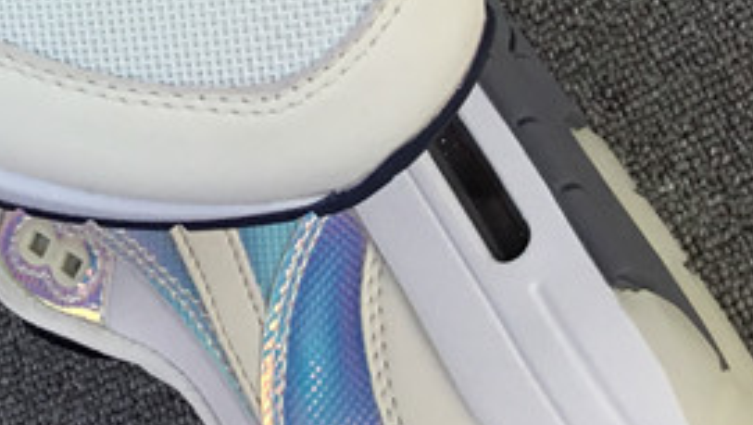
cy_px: -379
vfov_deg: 10.2
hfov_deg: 17.9
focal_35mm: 112
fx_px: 2238
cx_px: -222
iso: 25
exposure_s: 1/221
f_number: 2.4
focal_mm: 3.3
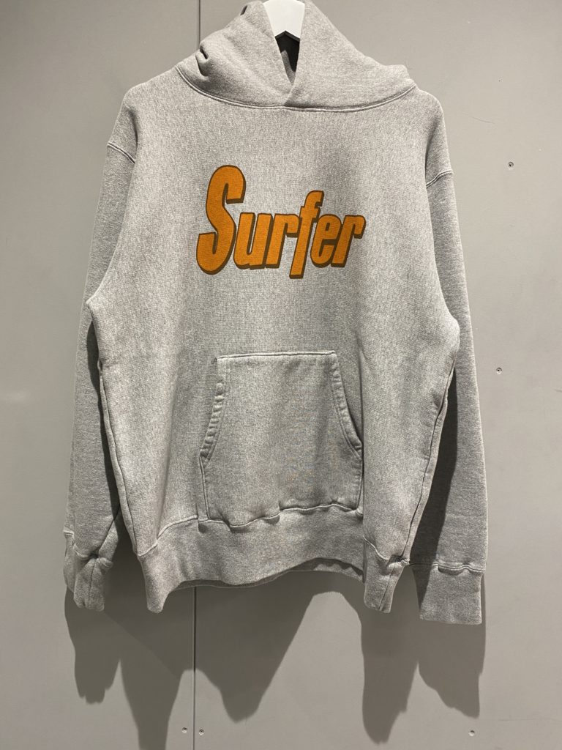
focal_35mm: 26
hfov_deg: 53.1
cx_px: 281
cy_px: 375
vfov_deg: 67.3
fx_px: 563
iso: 200
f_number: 1.8
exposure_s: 1/60
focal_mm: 4.25
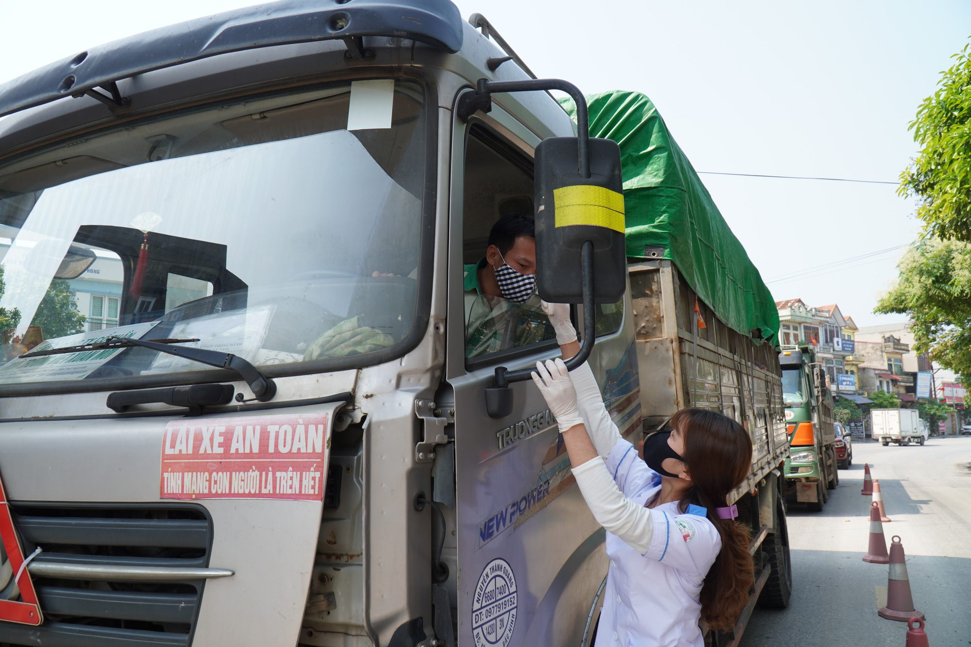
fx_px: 728
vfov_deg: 47.9
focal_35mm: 27
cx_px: 486
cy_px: 324
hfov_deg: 67.4
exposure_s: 1/100
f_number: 8
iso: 100
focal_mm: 18
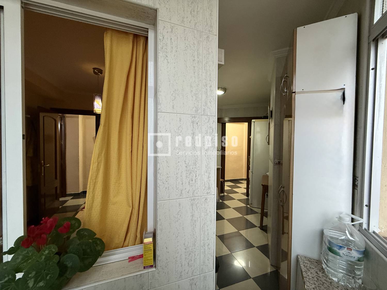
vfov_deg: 85.7
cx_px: 194
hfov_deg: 102.1
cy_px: 145
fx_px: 157
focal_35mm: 14
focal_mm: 2.22
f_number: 2.2
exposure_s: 1/50
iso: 400
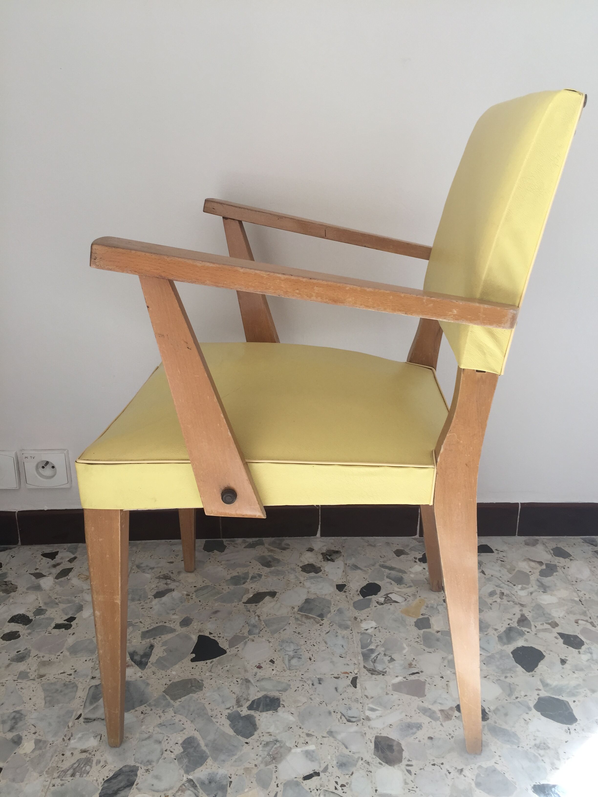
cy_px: 398
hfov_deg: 48.2
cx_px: 299
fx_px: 668
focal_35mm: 29
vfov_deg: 61.7
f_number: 2.2
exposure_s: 1/50
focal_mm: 4.15
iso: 32
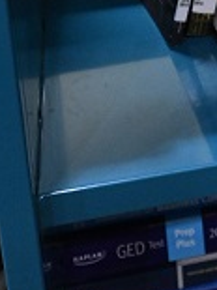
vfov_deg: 16.9
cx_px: 382
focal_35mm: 107
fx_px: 896
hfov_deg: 12.7
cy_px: -122
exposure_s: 1/200
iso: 6400
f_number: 3.2
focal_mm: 19
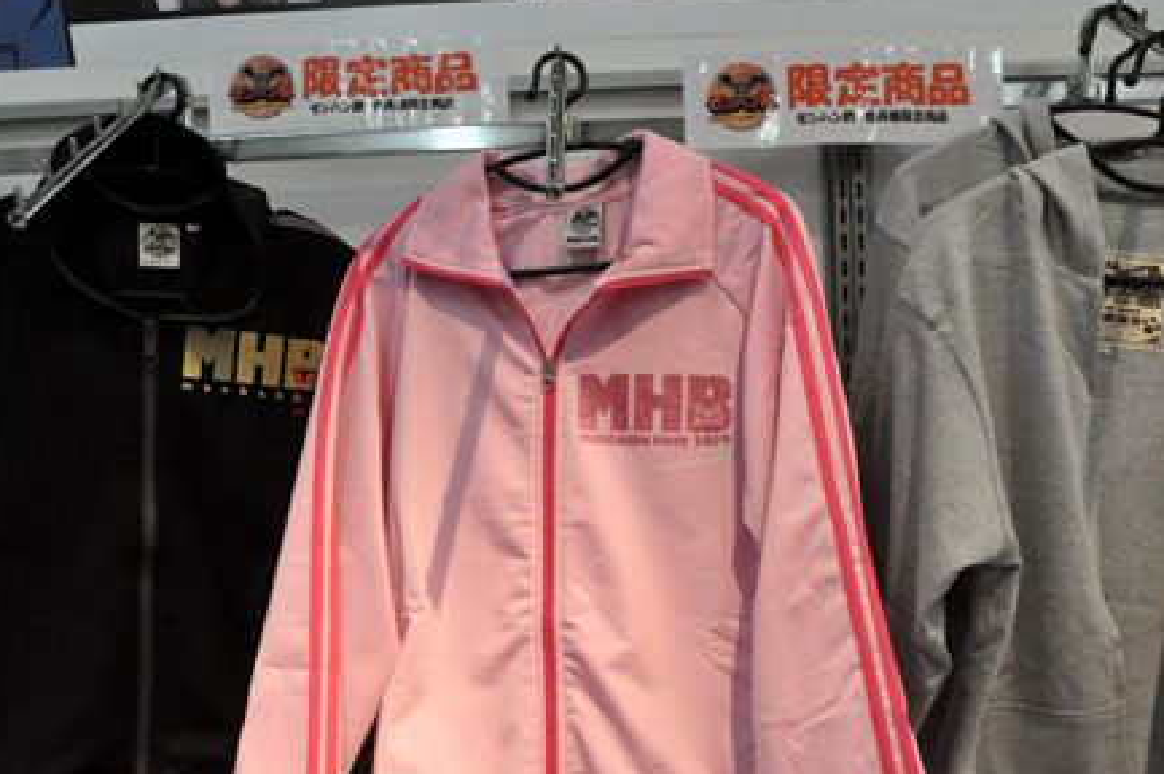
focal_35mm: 39
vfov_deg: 34.2
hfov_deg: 49.6
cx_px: 546
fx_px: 1260
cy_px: 400
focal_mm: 22
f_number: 10
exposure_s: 1/400
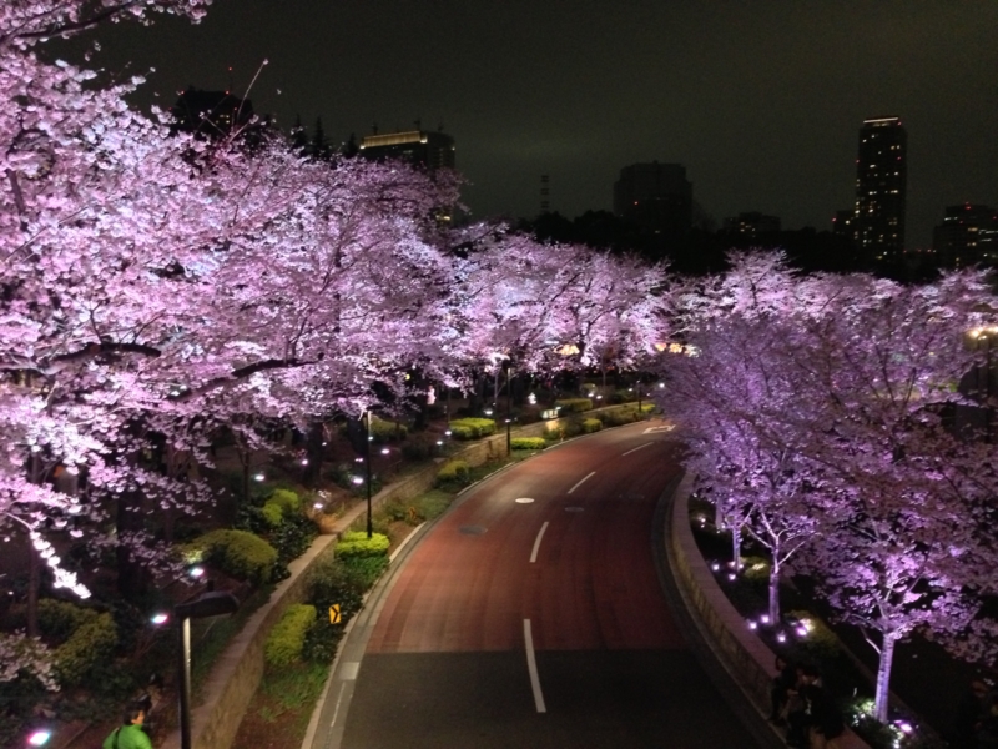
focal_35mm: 33
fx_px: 951
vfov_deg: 42.9
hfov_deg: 55.4
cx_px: 499
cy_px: 374
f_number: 2.4
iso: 800
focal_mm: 4.13
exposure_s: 1/15
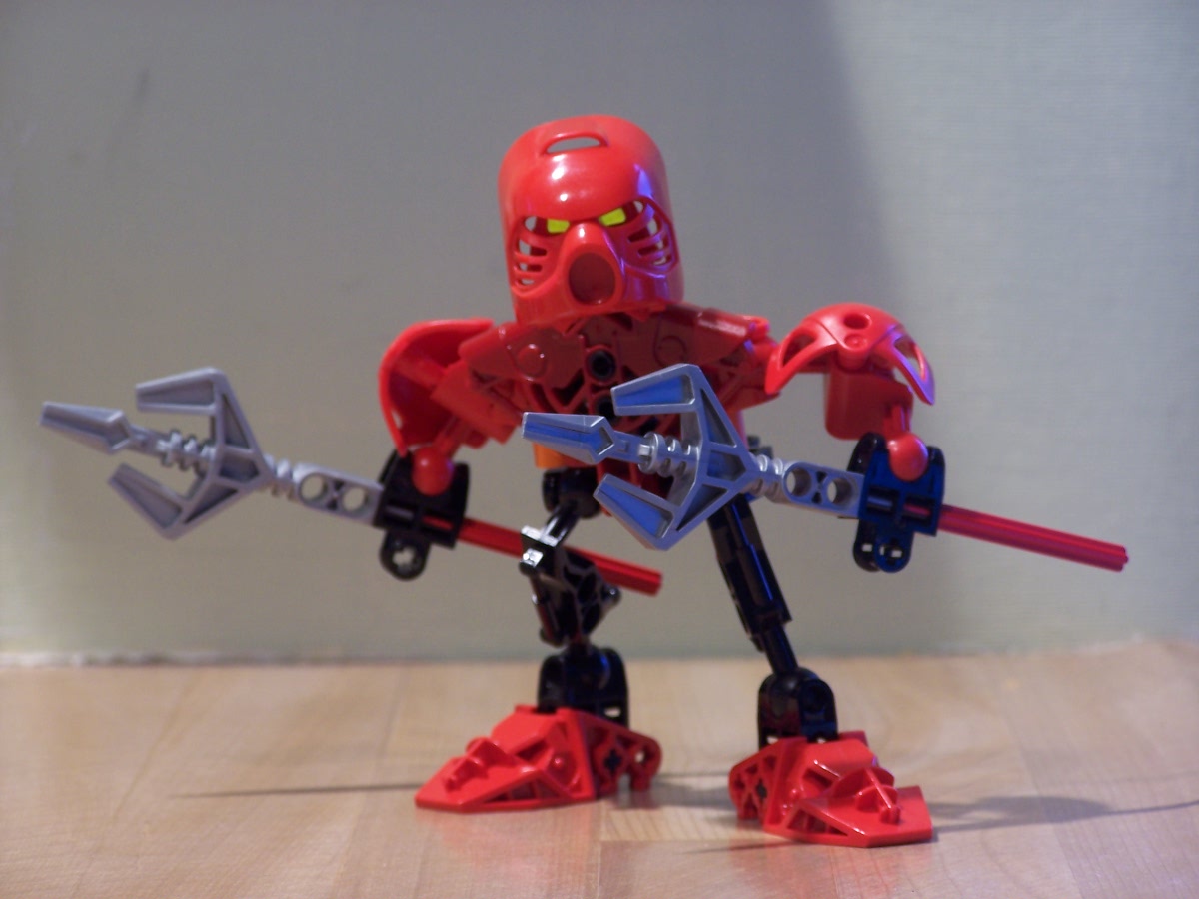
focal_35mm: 189
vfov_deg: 7.9
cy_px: 450
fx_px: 6546
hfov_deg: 10.5
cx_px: 600
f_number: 3.2
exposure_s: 1/3
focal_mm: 31.3
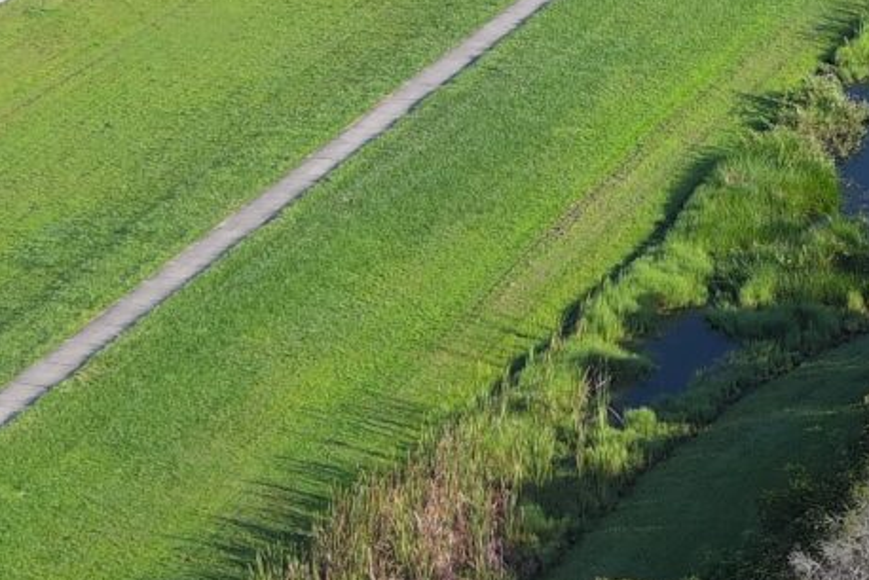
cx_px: 787
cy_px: 58
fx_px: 3913
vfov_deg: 8.5
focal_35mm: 162
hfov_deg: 12.6
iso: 100
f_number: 2.8
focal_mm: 10.57
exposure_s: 1/148
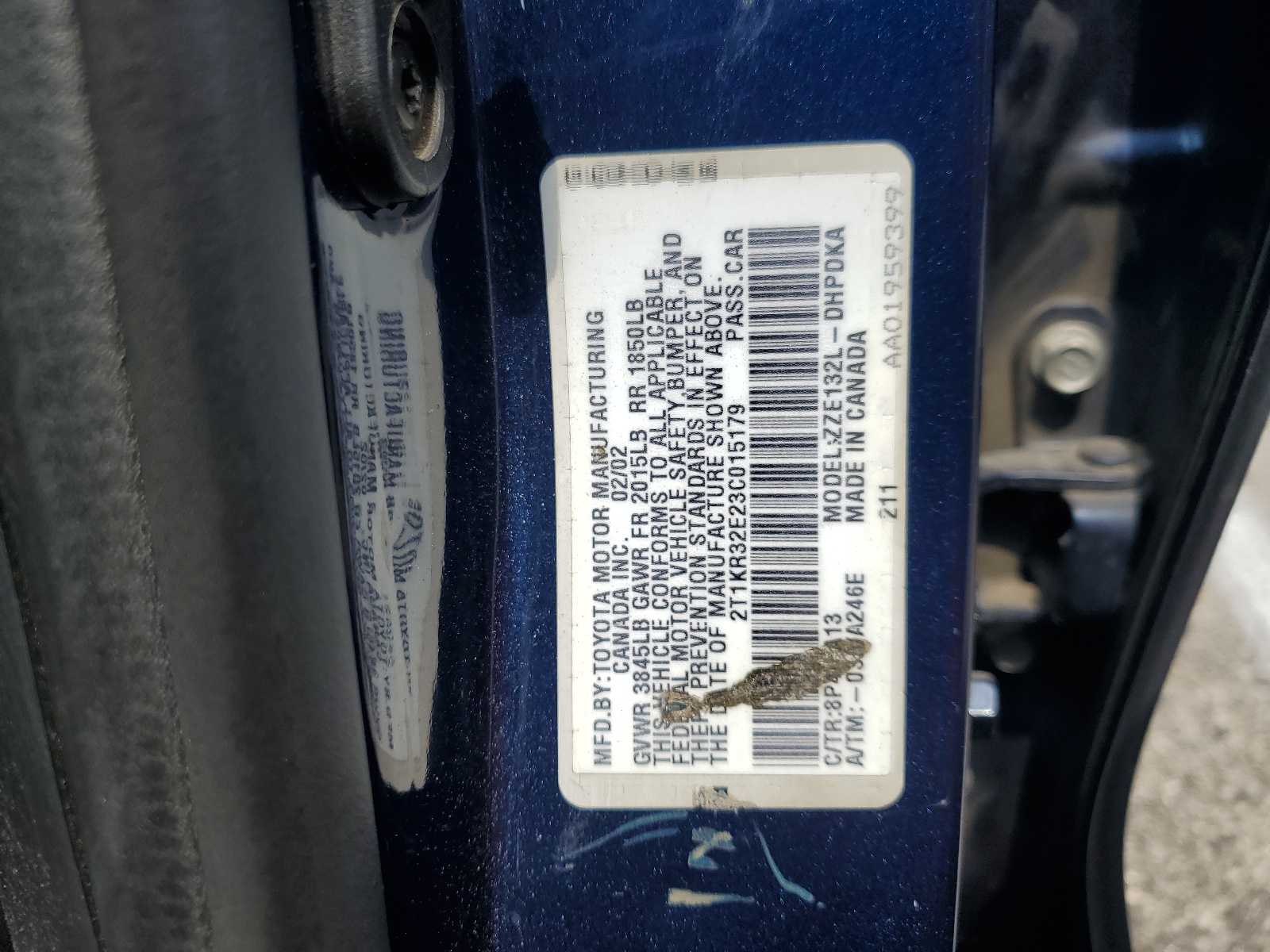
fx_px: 954
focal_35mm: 26
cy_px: 476
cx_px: 635
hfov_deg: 67.3
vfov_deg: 53.1
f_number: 1.5
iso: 50
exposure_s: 1/1667
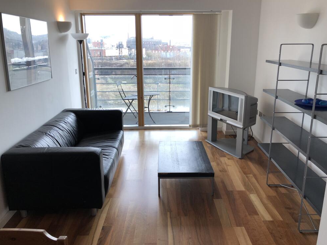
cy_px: 119
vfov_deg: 48.2
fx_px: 274
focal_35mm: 29
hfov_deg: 61.6
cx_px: 168
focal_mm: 4
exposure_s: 1/100
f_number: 1.8
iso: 20
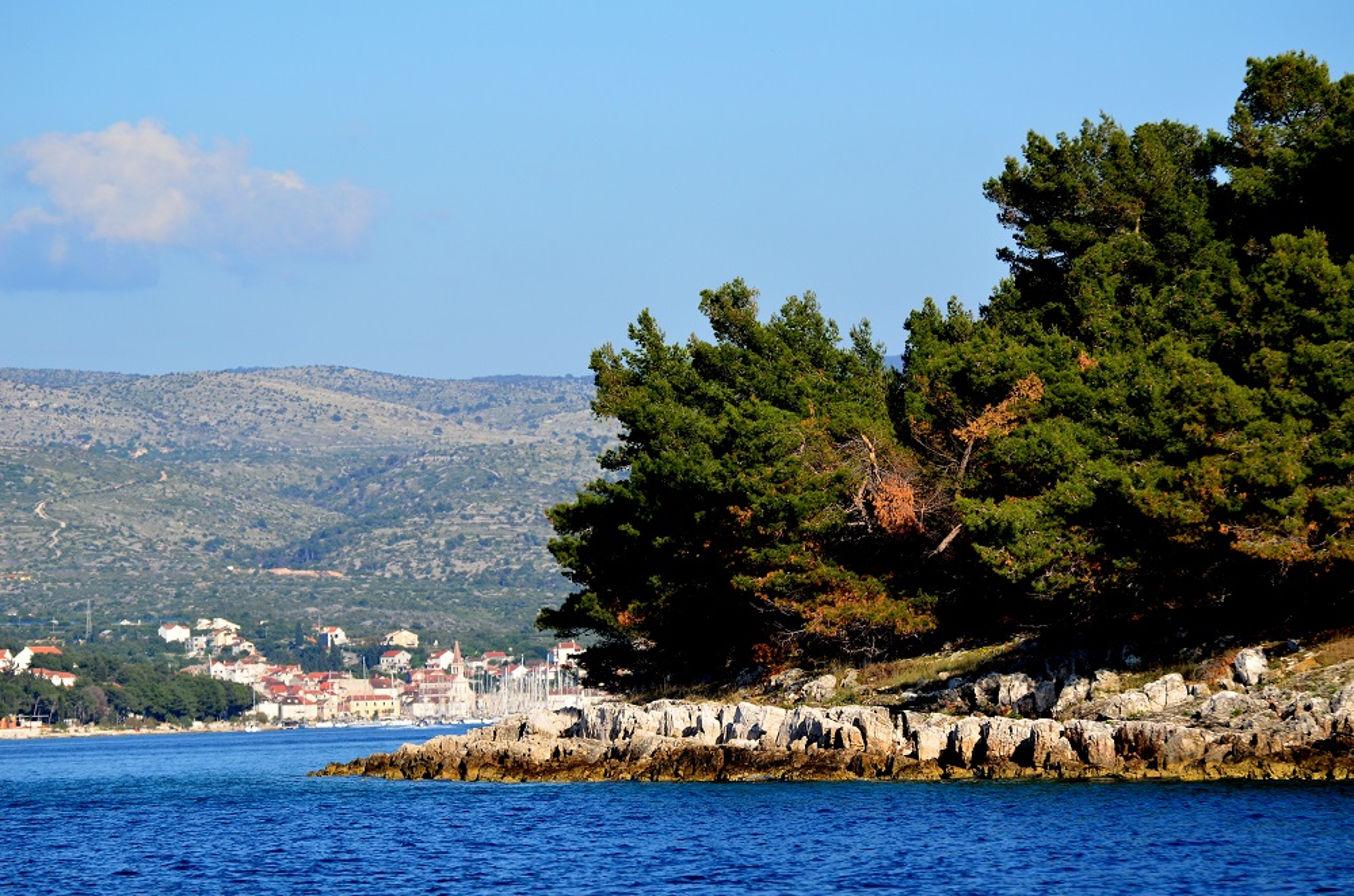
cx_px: 677
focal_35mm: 210
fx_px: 7880
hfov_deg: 9.8
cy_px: 448
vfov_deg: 6.5
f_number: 4.8
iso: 400
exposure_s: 1/2500
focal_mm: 140
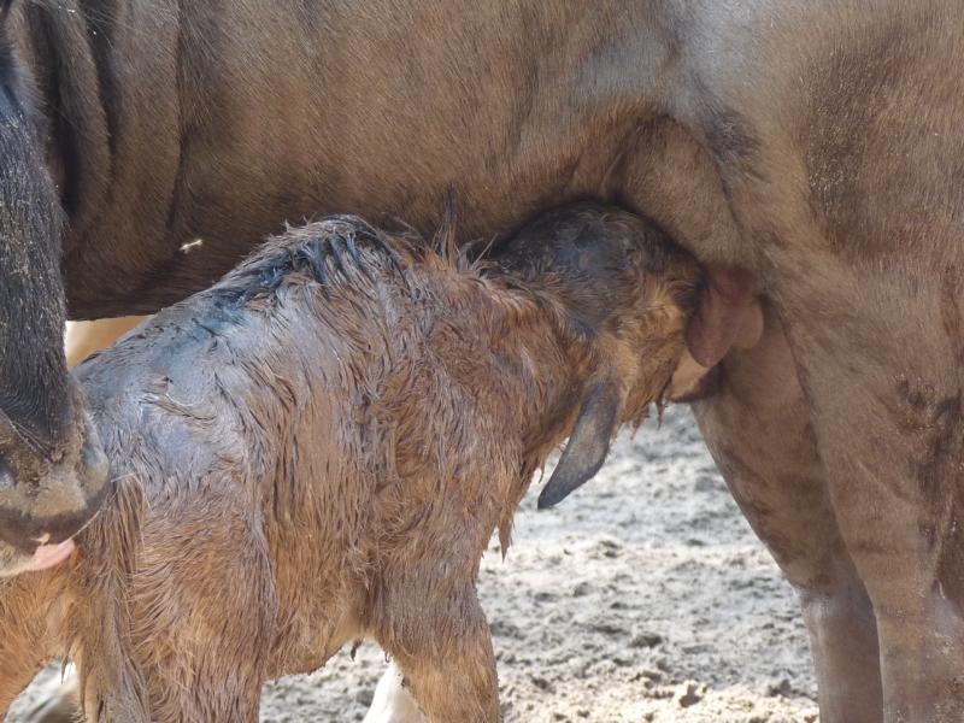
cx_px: 482
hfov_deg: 6.8
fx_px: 8076
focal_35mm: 290
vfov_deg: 5.1
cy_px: 362
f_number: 3.7
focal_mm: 36.4
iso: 200
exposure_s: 1/125
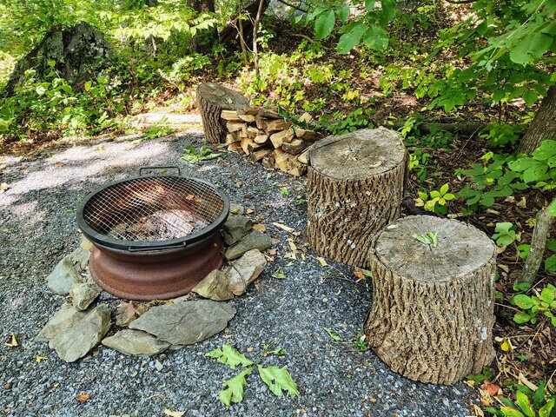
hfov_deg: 73.9
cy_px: 208
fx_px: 369
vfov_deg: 58.9
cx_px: 278
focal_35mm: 23
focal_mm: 5.4
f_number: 1.8
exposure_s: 1/180
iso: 125
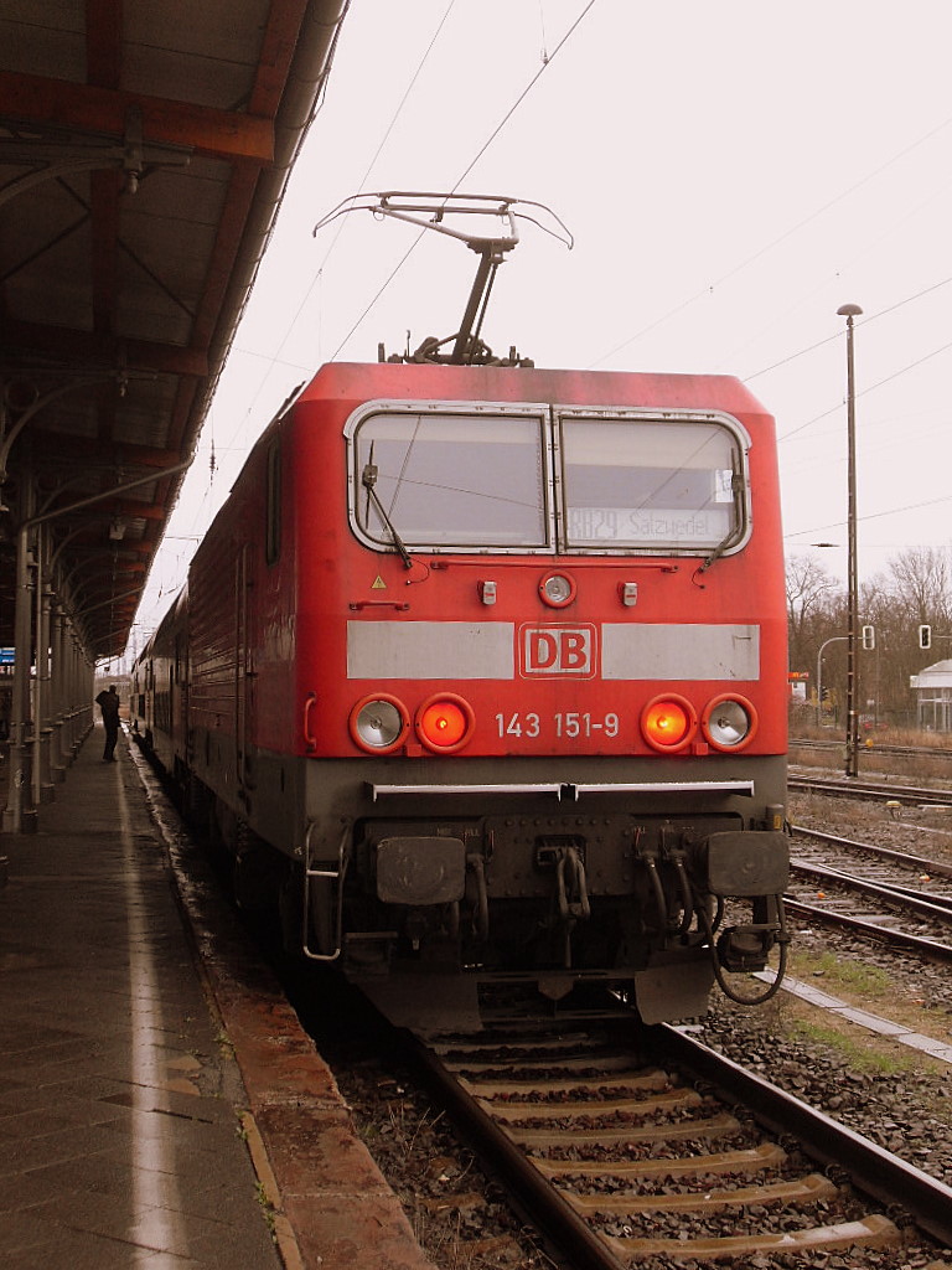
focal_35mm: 50
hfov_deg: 29.1
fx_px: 1833
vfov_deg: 38.2
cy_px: 635
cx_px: 476
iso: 160
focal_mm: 8.4
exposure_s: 1/60
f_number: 3.4
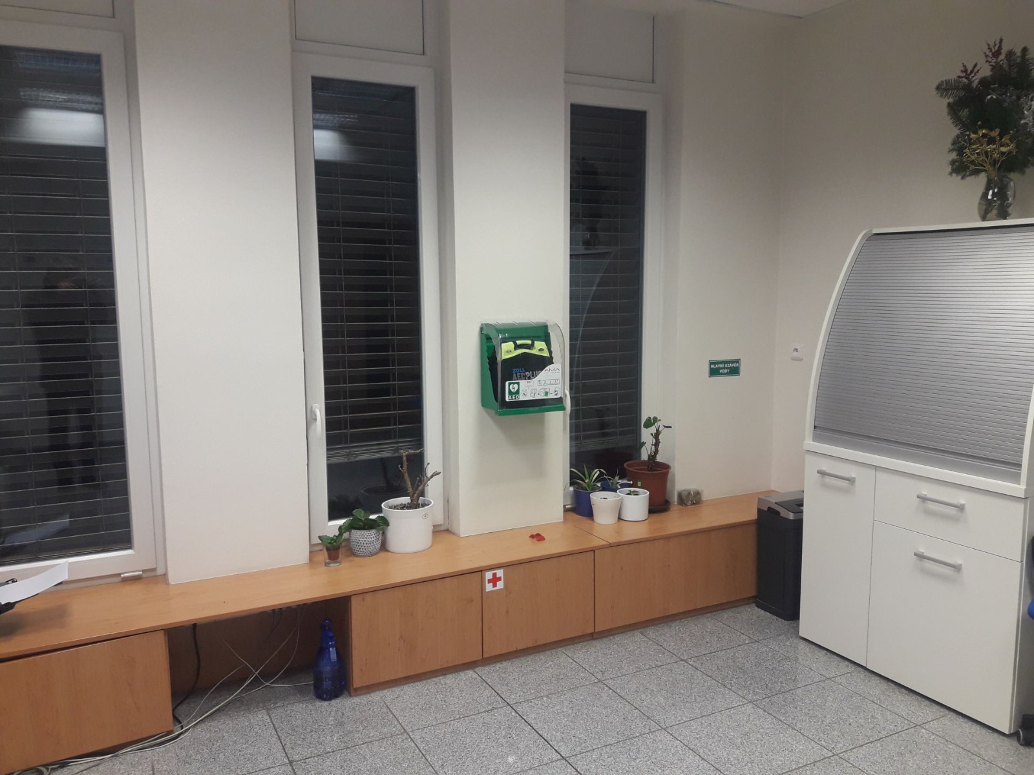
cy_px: 388
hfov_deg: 63.4
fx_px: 836
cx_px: 517
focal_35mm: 28
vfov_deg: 49.7
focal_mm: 3.7
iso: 80
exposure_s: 1/33
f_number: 1.9
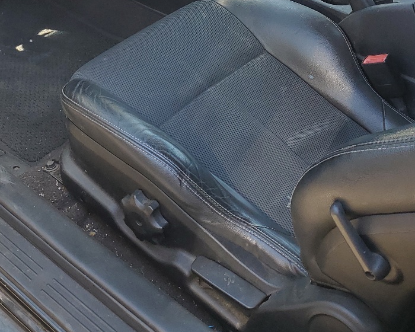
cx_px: 142
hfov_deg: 32.2
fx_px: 712
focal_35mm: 58
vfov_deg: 24.9
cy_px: -4
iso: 50
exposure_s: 1/233
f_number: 1.5
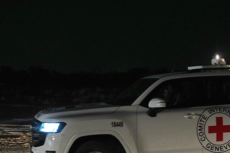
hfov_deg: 27.4
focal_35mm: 73
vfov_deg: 18.6
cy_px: 104
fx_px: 467
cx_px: 167
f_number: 2.2
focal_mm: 50
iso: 3200
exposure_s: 1/100
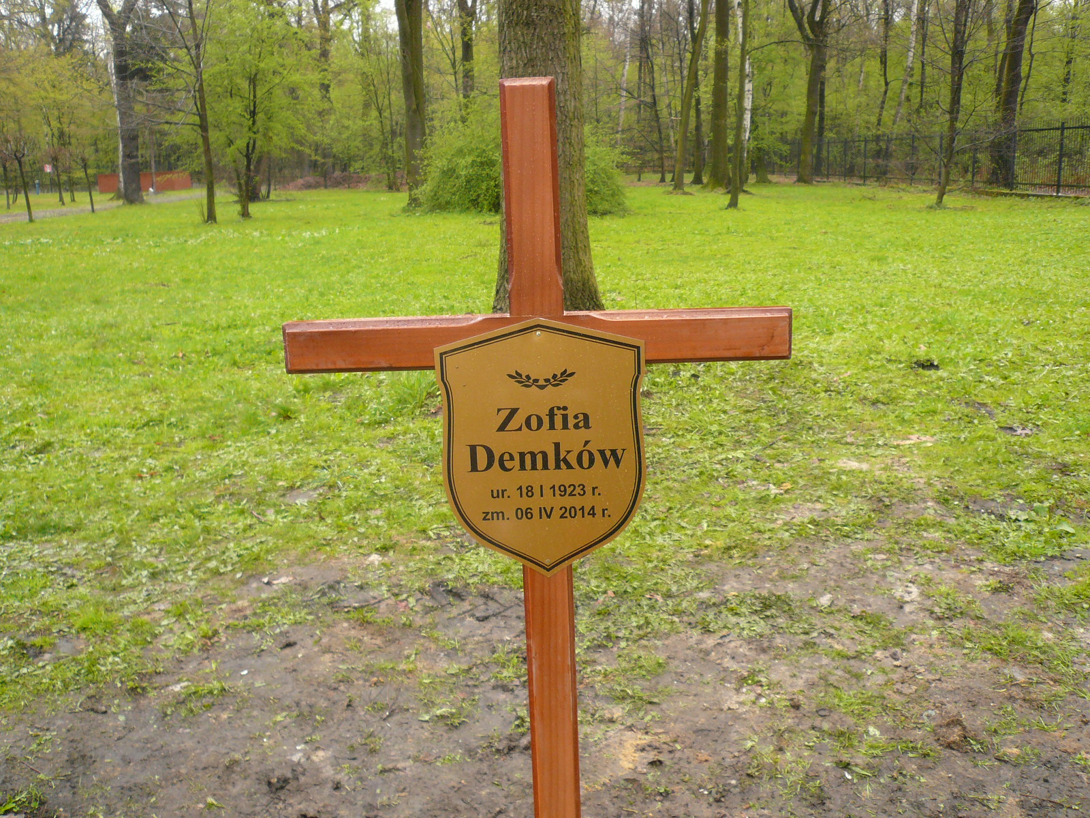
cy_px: 409
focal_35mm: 31
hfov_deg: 58.4
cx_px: 545
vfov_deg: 45.4
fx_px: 976
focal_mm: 4.6
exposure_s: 1/160
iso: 100
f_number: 2.8
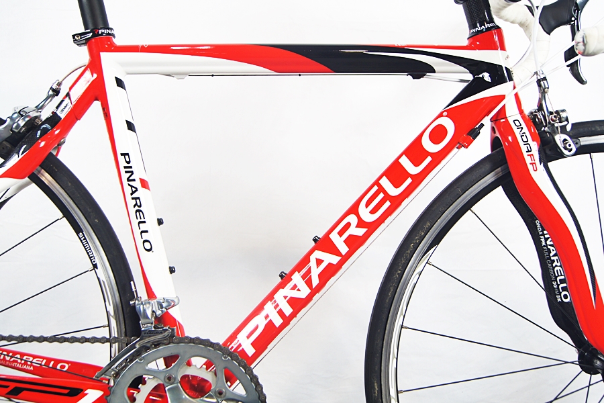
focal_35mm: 36
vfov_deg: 36.9
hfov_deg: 53.1
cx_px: 302
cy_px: 202
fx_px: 604
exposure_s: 1/50
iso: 200
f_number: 4
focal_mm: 24
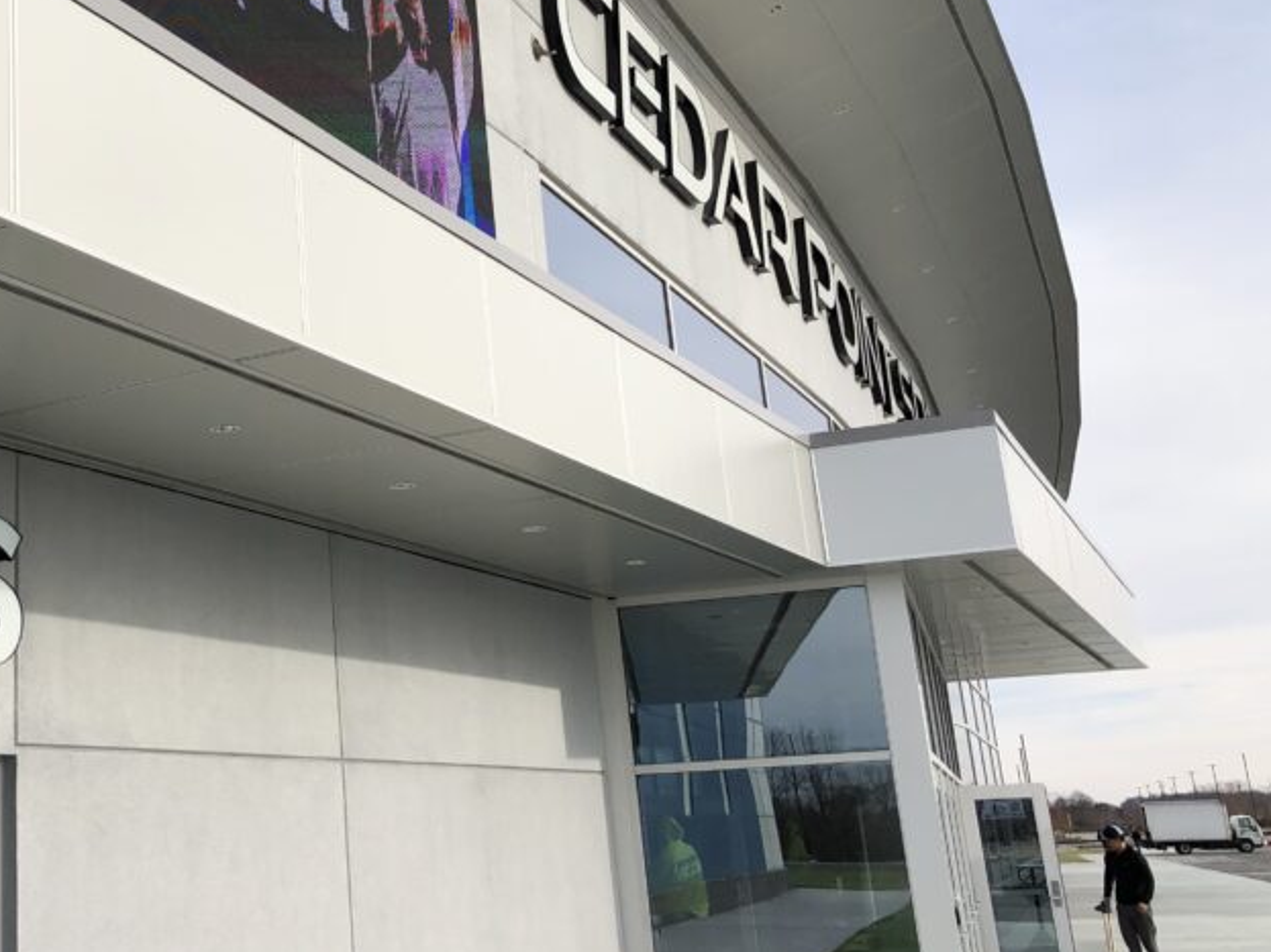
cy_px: 326
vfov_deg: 31.3
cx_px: 265
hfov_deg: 39.7
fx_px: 1689
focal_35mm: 46
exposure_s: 1/2000
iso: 20
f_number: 1.8
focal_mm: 4
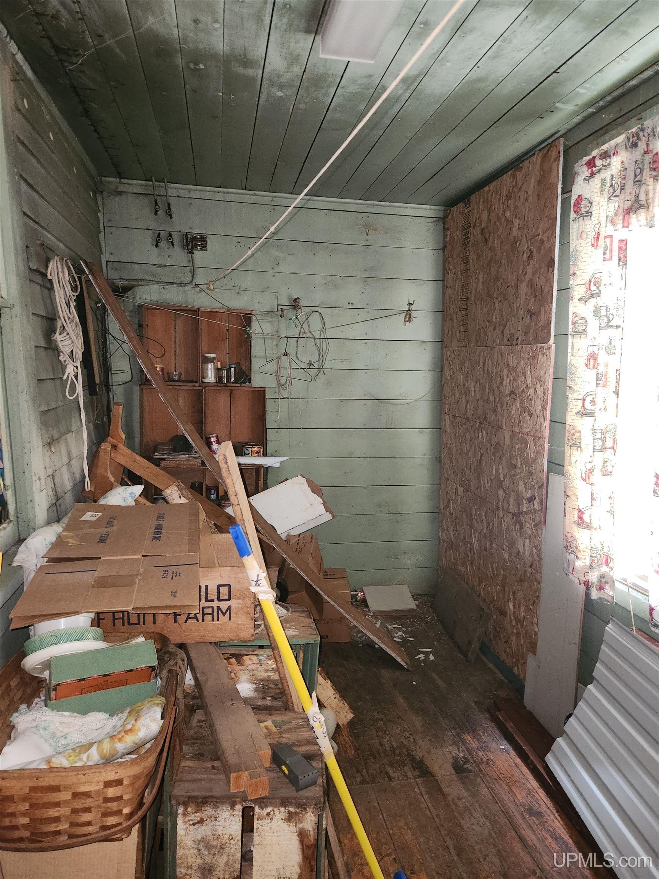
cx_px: 330
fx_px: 584
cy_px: 440
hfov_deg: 58.9
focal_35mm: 23
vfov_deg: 73.9
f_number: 1.8
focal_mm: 5.4
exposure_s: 1/8
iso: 800
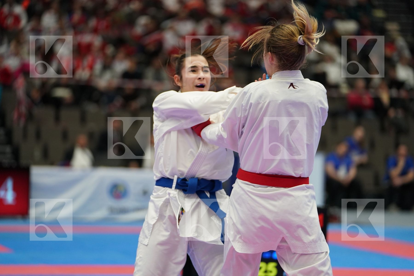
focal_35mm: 154
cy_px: 138
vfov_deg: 8.9
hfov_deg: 13.3
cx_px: 207
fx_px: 1771
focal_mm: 154
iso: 2500
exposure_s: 1/1000
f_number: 2.8
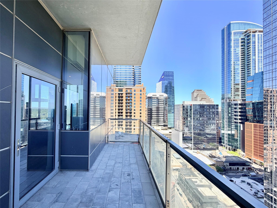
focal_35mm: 14
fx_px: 112
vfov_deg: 85.7
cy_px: 104
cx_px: 138
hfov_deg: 102.1
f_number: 2.2
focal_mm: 2.22
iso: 40
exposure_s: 1/686
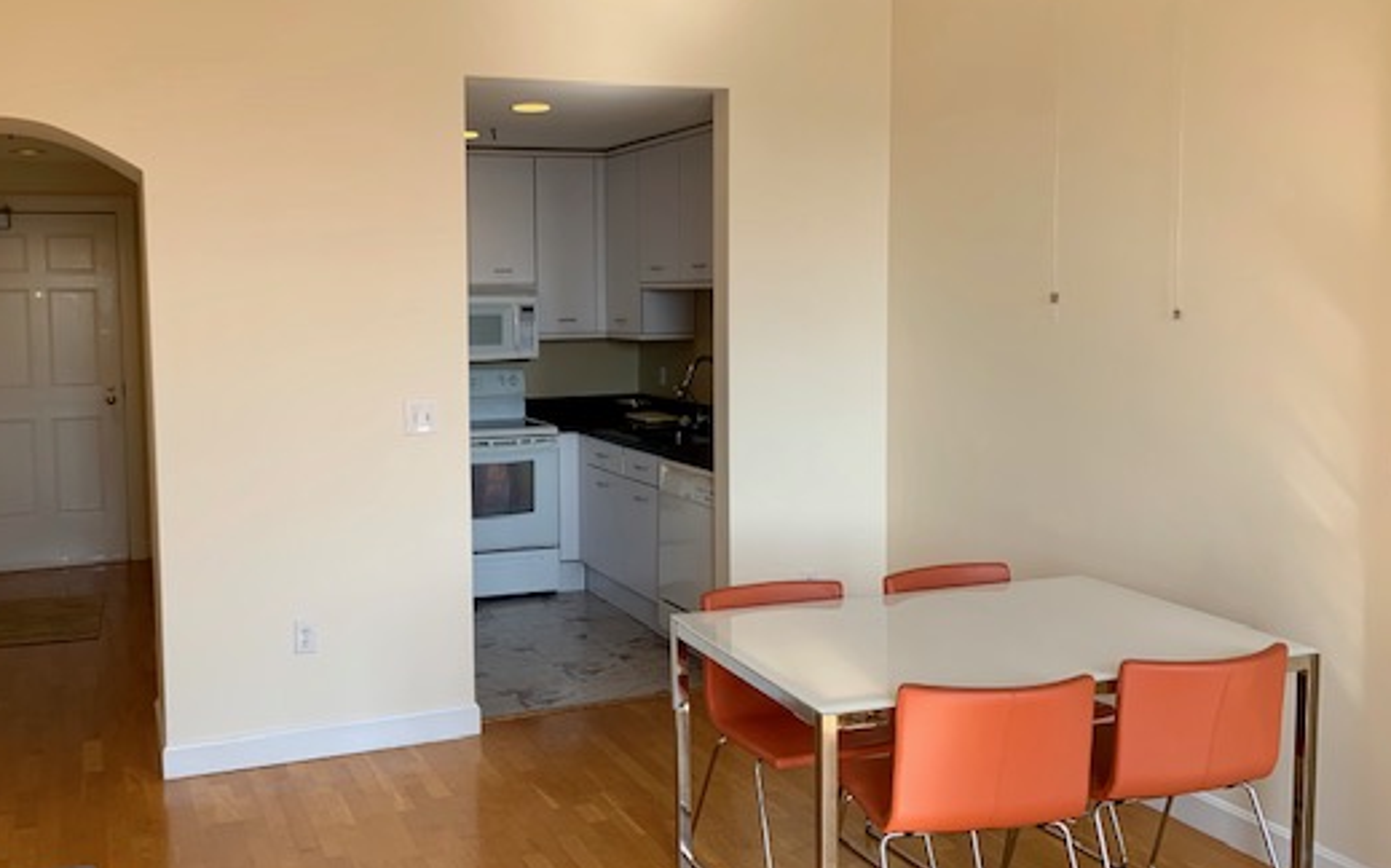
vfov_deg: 37.2
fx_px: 1288
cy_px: 410
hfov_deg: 56.3
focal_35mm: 34
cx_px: 566
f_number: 1.8
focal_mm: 4.25
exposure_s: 1/122
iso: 25
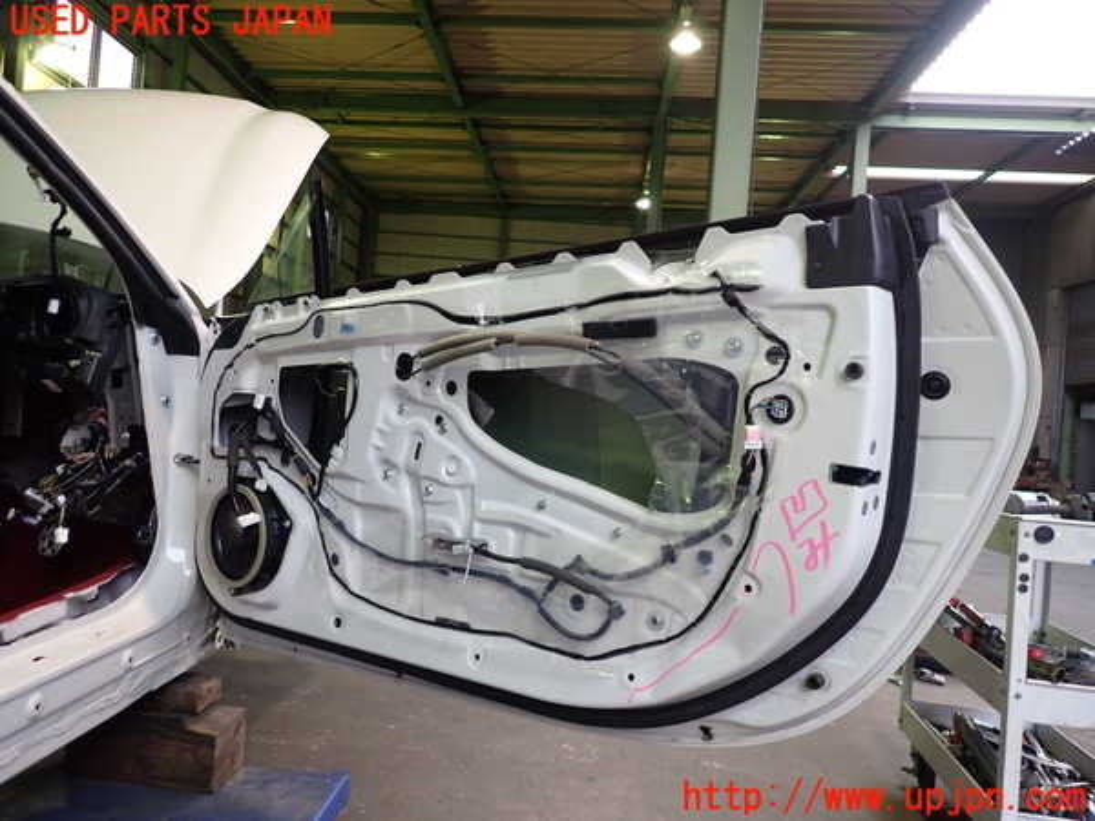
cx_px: 548
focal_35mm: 25
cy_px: 410
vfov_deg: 54.9
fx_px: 791
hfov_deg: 69.4
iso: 200
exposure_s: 1/40
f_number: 2
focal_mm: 4.5
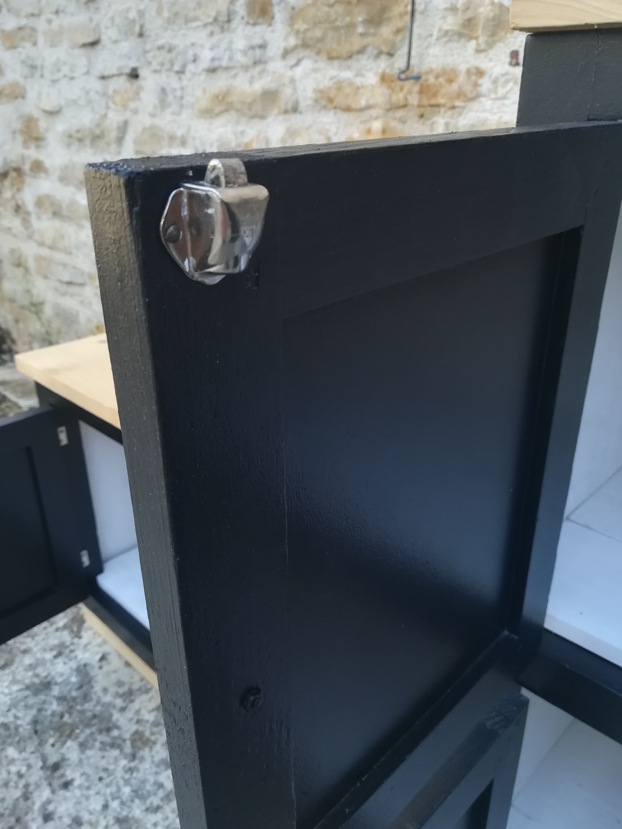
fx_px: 623
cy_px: 414
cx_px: 311
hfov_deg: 53.1
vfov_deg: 67.3
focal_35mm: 26
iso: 80
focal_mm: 3.83
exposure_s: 1/50
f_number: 2.2
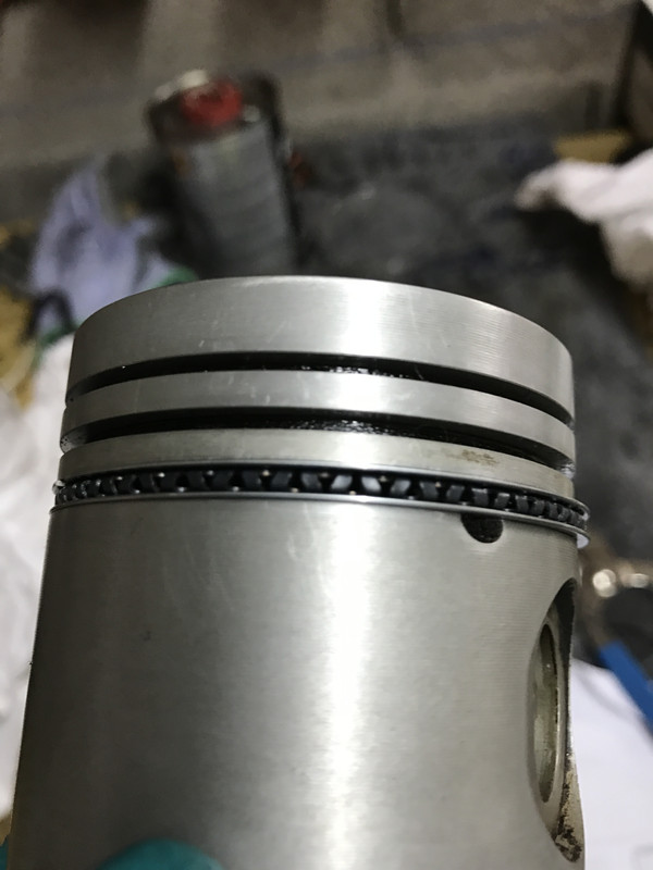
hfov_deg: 49.7
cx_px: 326
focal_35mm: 28
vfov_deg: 63.4
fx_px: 704
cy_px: 435
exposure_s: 1/17
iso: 40
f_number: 1.8
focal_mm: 3.99
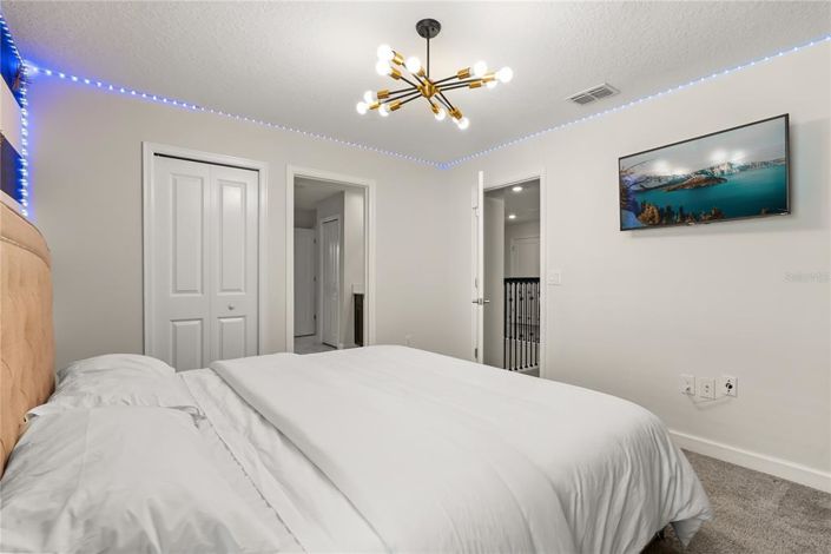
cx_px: 416
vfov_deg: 70.4
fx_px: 392
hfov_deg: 93.3
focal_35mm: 17
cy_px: 277
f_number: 7.1
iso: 1600
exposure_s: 1/40
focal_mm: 17
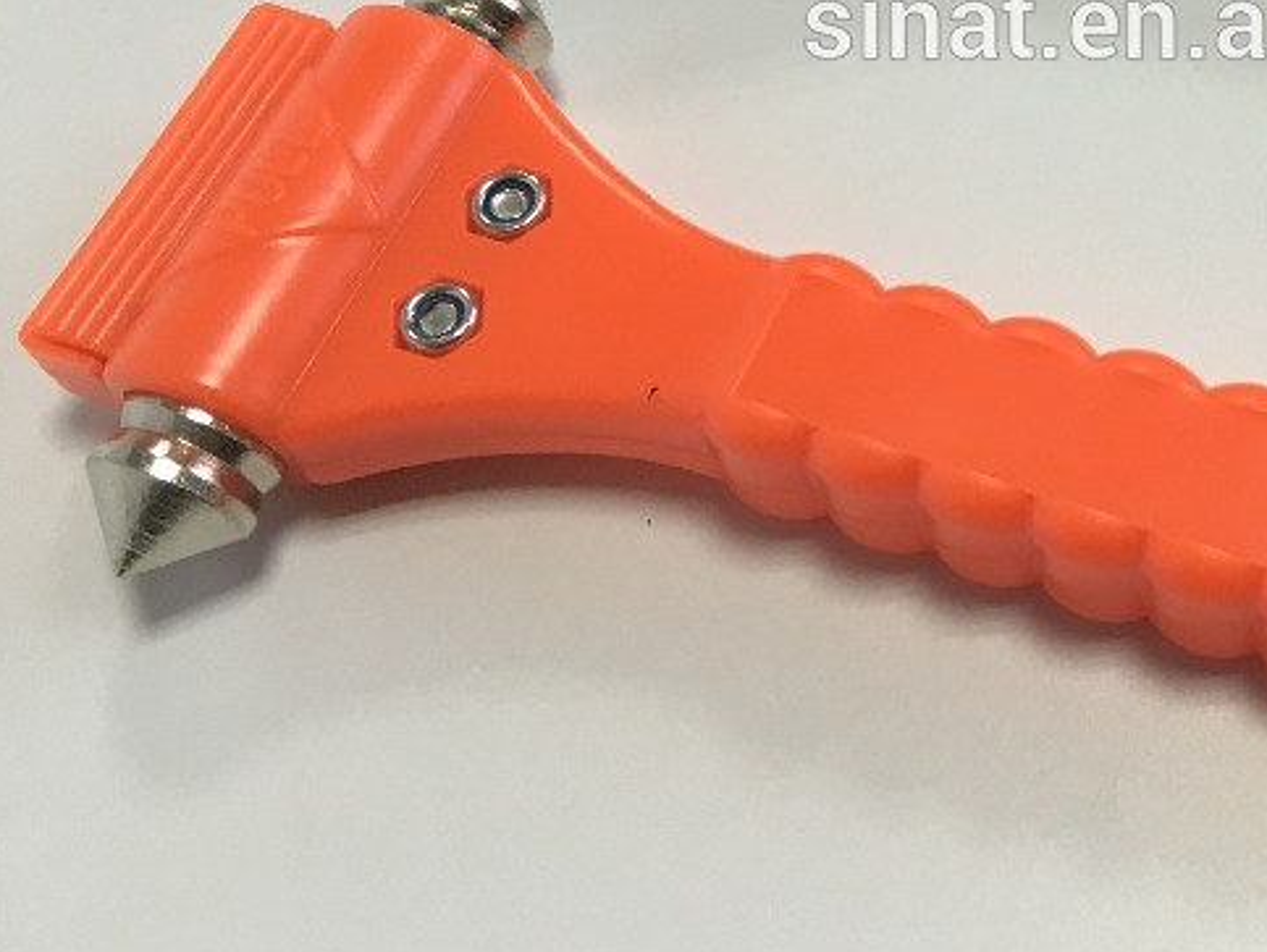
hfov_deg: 29.8
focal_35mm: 60
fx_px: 2198
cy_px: 58
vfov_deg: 23.7
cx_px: 1298
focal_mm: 4.15
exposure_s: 1/33
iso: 100
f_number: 2.2
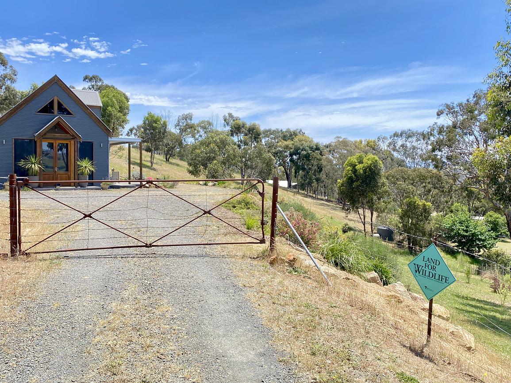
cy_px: 192
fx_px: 384
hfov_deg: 67.3
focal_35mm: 26
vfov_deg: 53.1
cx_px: 256
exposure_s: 1/1346
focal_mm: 4.25
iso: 32
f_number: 1.8
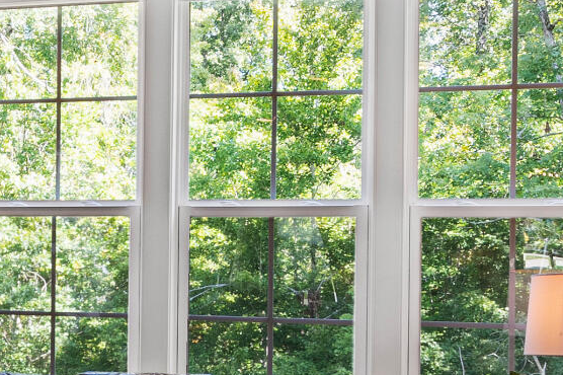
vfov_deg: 16.8
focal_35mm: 81
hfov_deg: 23.8
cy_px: 257
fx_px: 1266
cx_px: -23
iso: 100
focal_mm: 10
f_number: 8
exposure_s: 1/2
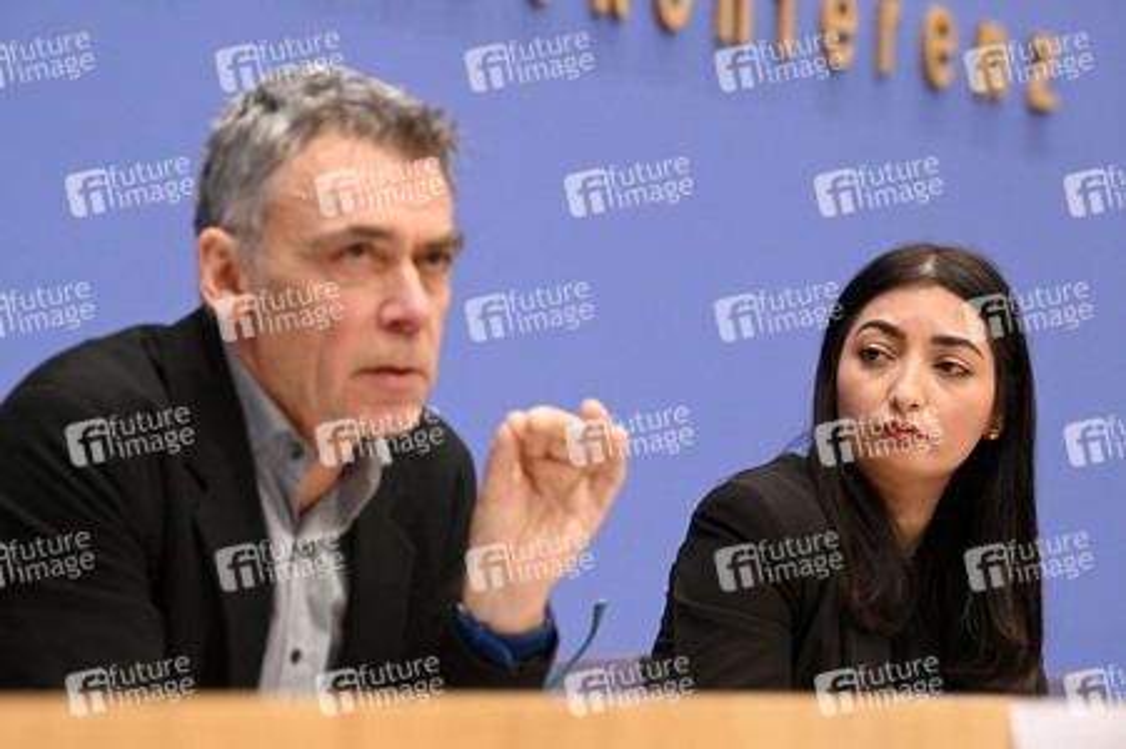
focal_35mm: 130
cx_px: 563
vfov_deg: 10.5
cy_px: 374
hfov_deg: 15.8
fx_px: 4063
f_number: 5
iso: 5000
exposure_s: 1/500
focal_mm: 130
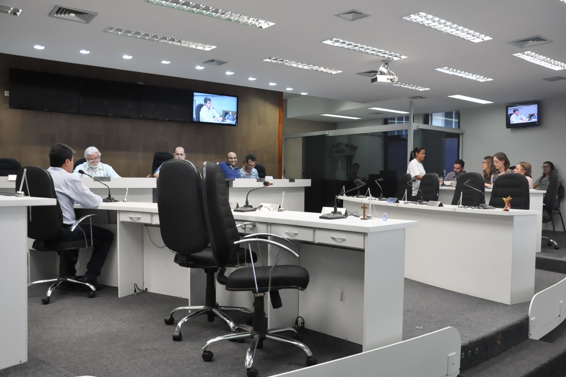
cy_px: 189
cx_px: 291
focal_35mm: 33
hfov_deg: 57.9
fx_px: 511
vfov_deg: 40.5
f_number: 5.6
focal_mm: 21
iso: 2000
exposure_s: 1/125
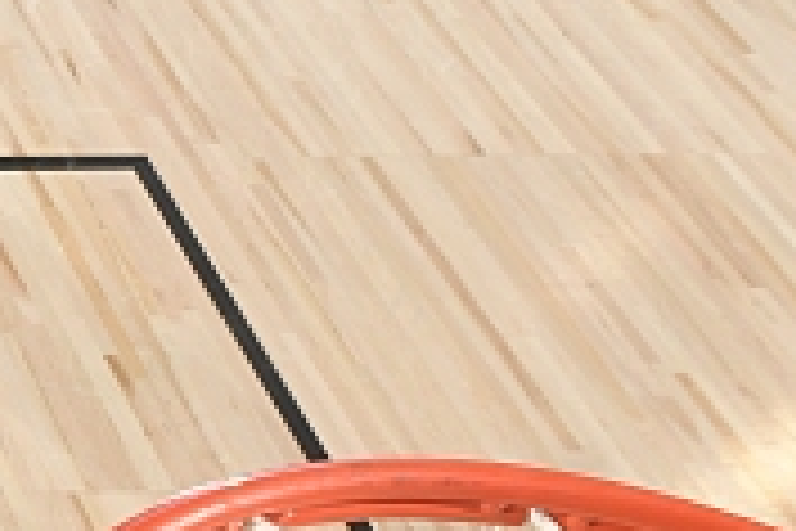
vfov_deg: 11.8
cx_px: -1070
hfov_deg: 13.4
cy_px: 227
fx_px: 2565
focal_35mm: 116
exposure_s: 1/250
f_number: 7.1
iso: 250
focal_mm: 20
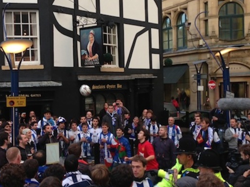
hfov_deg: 32.6
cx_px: 98
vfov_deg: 24.8
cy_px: 93
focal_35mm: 59
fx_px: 426
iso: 50
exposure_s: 1/60
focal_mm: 4.13
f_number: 2.4
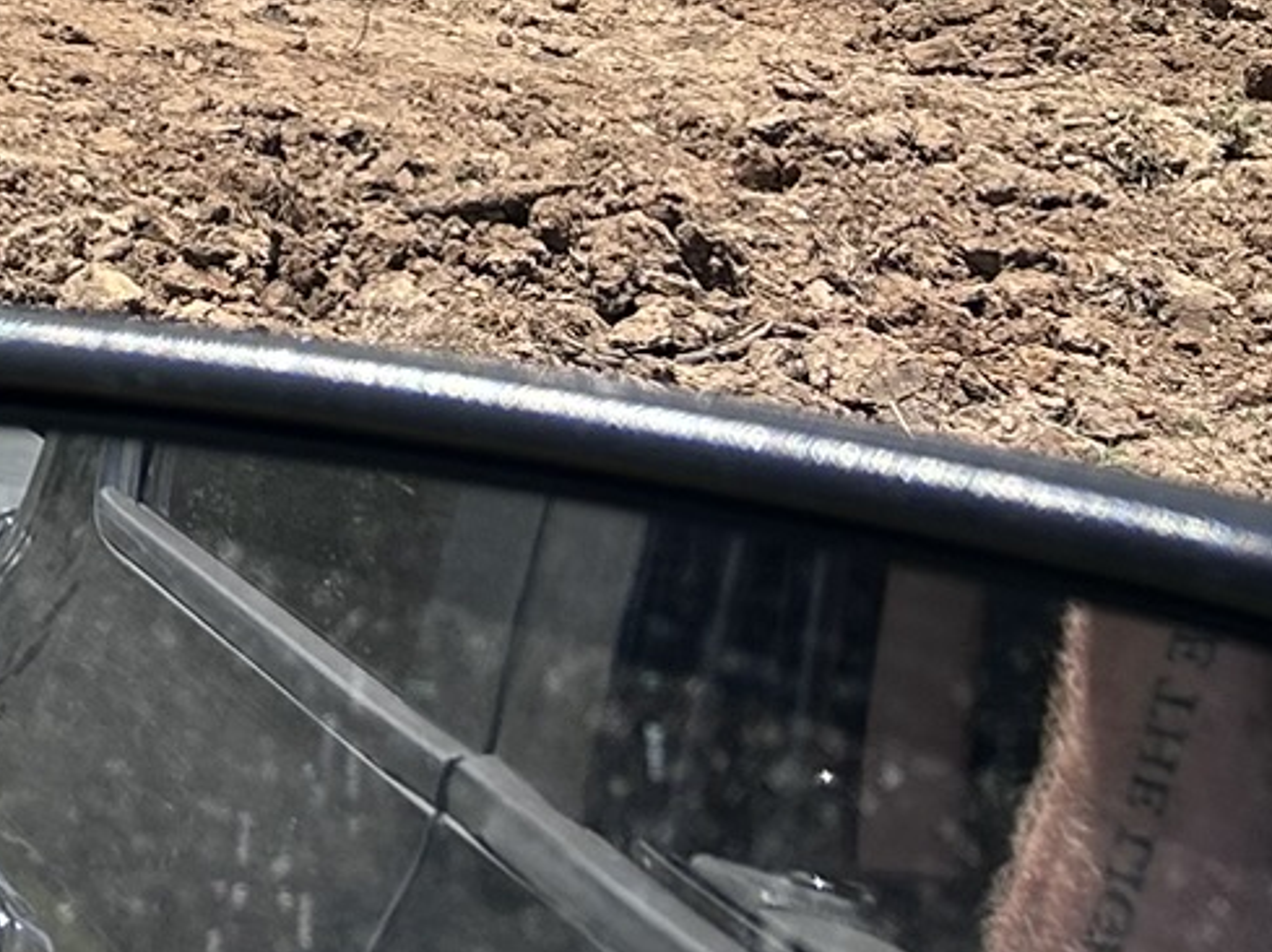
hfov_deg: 15.2
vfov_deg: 12.0
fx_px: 4002
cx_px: -1121
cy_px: -981
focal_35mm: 109
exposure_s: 1/2841
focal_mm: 5.7
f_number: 1.5
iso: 50
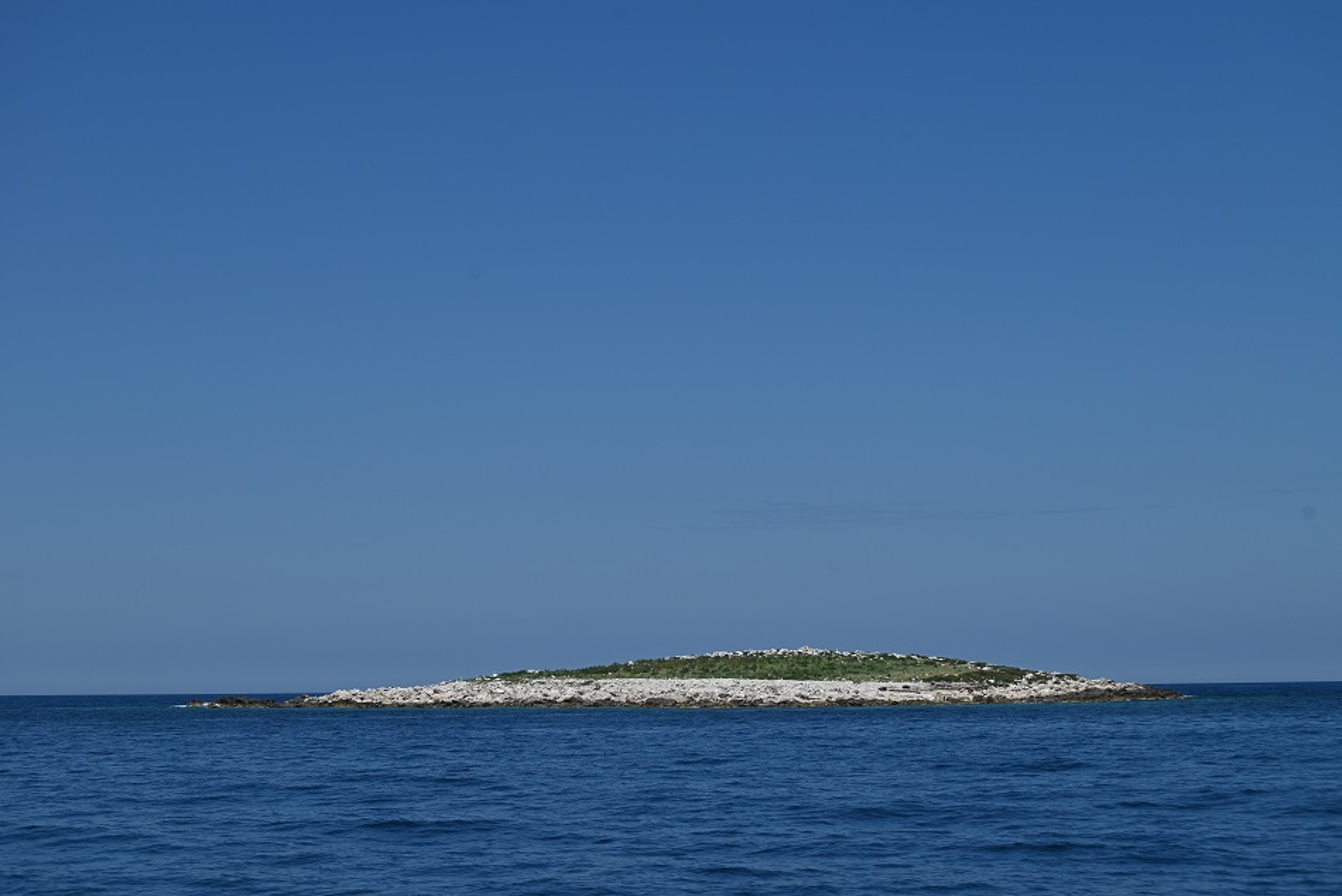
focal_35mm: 70
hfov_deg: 28.8
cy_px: 448
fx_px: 2610
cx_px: 671
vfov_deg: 19.5
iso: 100
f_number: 7.1
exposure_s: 1/800
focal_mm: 70
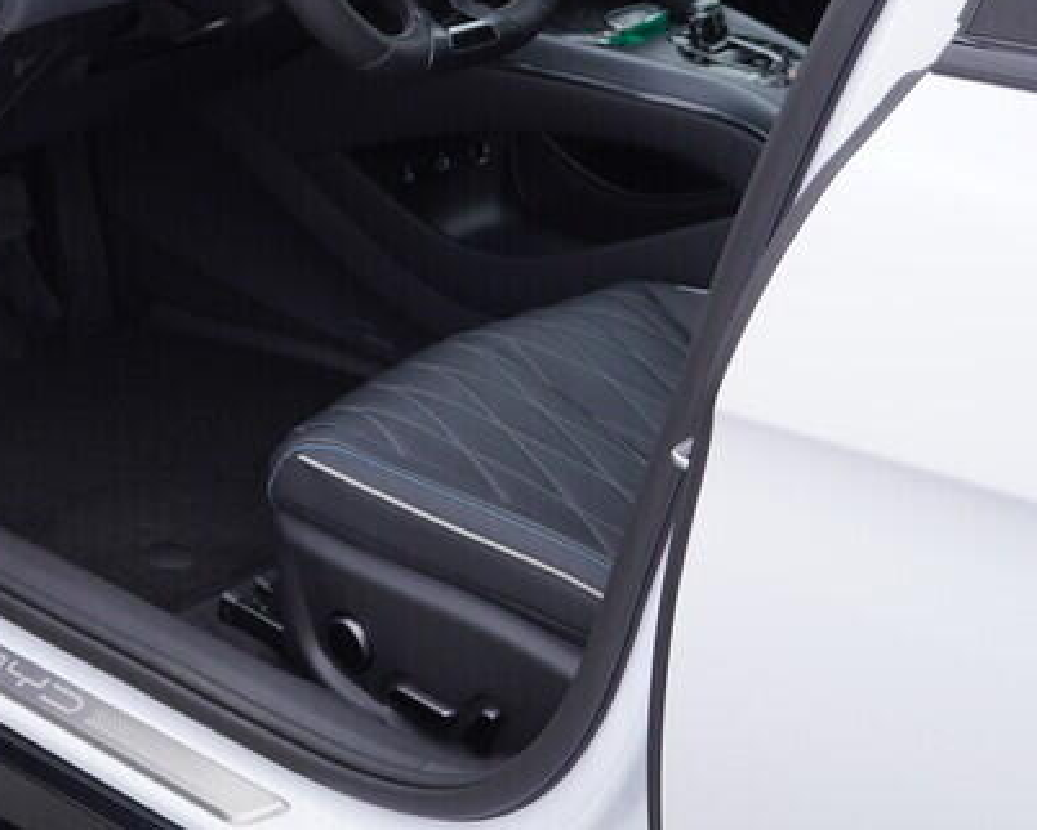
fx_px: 2641
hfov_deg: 20.8
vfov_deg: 17.7
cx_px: -201
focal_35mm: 86
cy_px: 166
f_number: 3.5
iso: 125
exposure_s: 1/60
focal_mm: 24
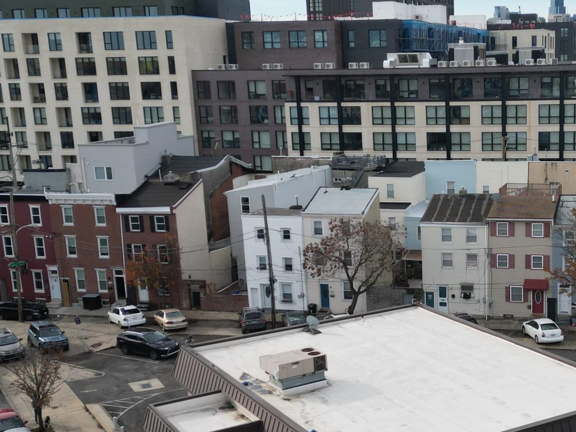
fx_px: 932
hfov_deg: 33.4
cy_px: 286
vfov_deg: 26.0
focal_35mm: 56
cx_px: 457
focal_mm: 6.72
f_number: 1.7
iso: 200
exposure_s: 1/3000
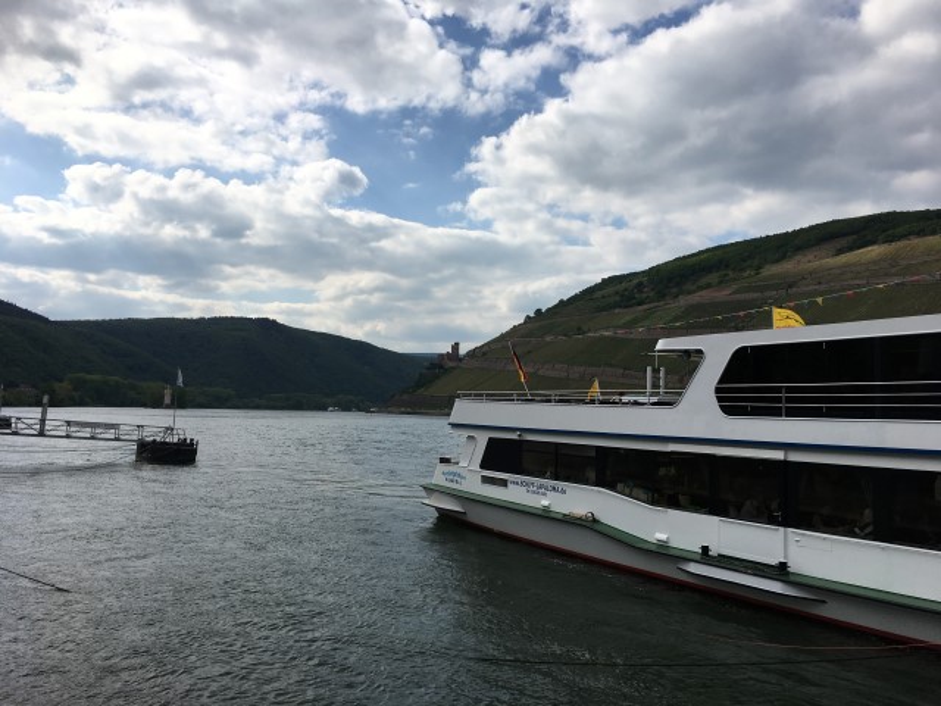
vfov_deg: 48.2
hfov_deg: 61.7
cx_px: 470
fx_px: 788
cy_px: 353
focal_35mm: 29
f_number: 2.2
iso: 25
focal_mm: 4.15
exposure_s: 1/2959
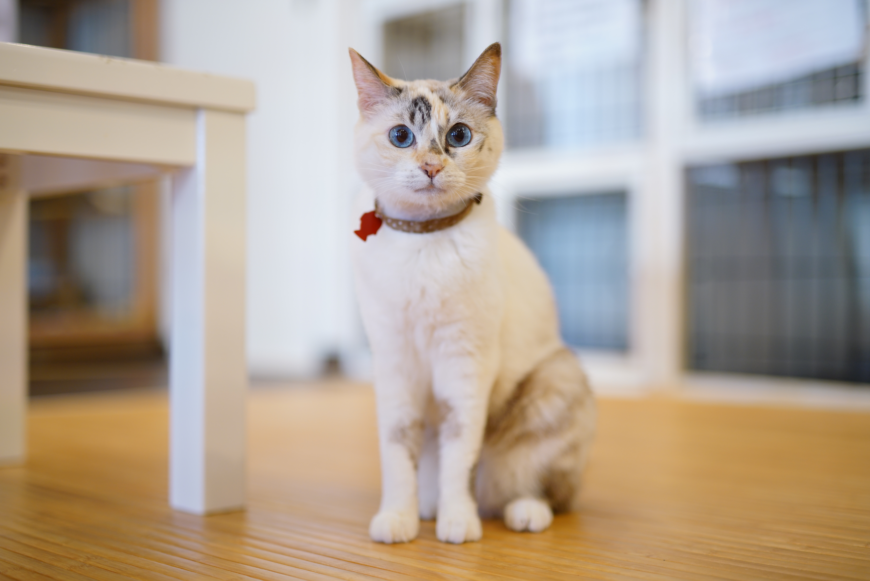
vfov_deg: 27.0
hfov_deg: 39.6
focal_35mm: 50
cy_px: 290
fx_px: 1208
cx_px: 435
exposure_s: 1/60
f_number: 1.4
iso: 250
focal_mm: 50
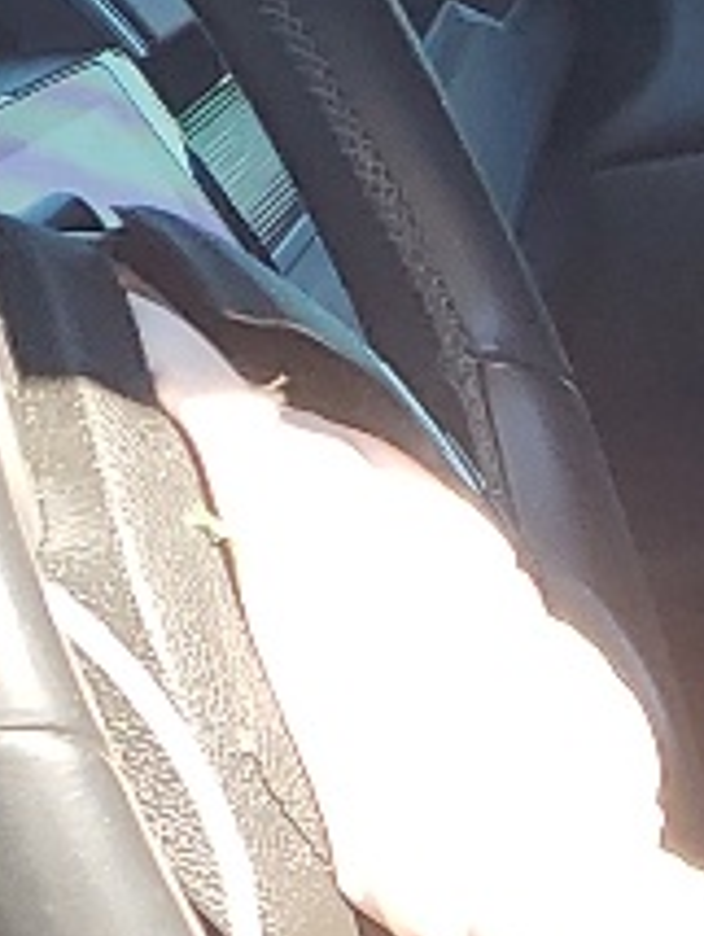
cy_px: 2043
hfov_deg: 7.5
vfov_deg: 9.4
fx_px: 5250
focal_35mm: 194
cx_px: 1054
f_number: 1.5
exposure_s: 1/357
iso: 50
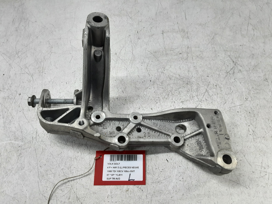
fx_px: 212
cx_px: 136
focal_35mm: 27
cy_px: 102
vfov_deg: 51.4
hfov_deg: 65.3
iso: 80
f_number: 1.9
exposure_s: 1/50
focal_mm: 2.91
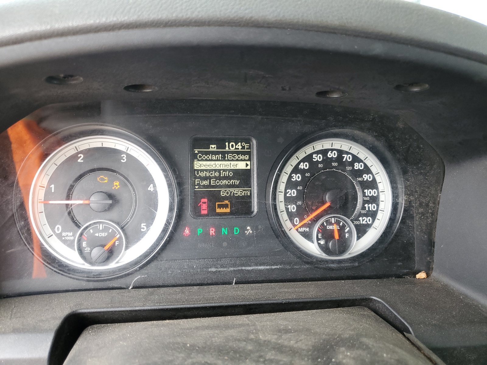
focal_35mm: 26
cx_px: 244
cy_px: 182
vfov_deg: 53.1
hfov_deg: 67.3
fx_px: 366
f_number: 1.5
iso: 67
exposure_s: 1/60.2
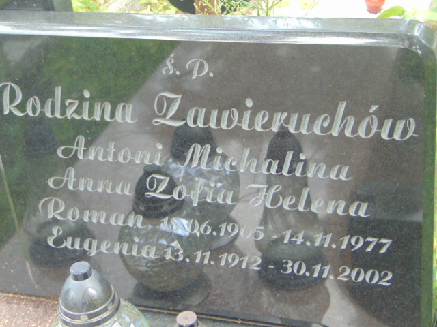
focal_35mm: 71
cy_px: 164
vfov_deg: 20.7
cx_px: 218
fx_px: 896
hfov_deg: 27.4
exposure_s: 1/60
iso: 200
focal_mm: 12.8
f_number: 3.7
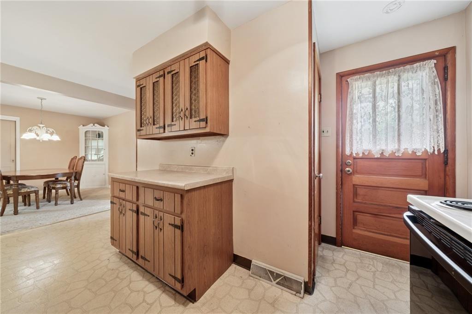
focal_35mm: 12
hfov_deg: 112.7
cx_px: 236
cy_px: 157
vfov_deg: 89.9
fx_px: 157
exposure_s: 1/1.25
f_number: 11
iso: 200
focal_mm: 12
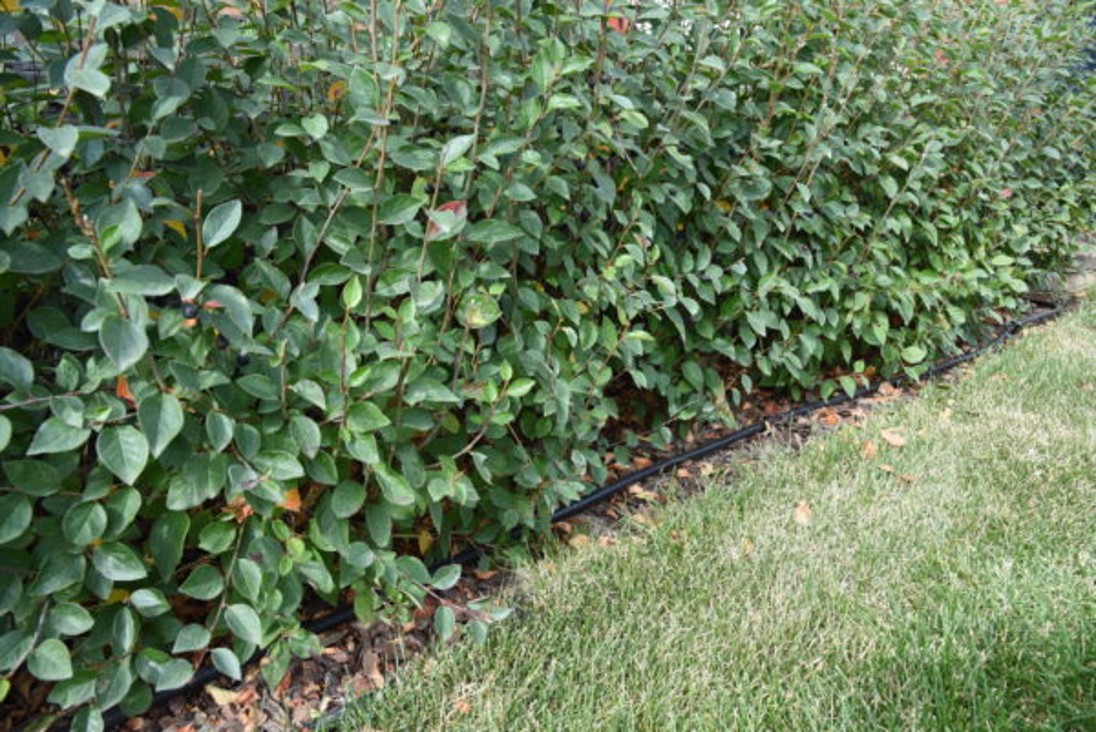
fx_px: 731
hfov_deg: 73.7
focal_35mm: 24
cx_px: 548
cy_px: 366
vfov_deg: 53.2
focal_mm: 24
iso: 500
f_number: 9
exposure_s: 1/200
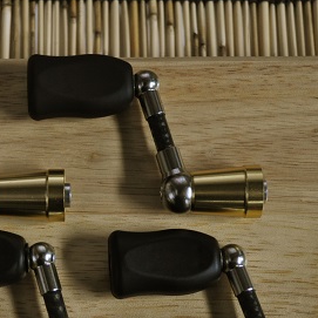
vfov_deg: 17.8
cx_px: 68
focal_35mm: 97
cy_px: 241
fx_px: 1008
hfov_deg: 17.8
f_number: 4.8
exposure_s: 1/40
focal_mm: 32
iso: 800
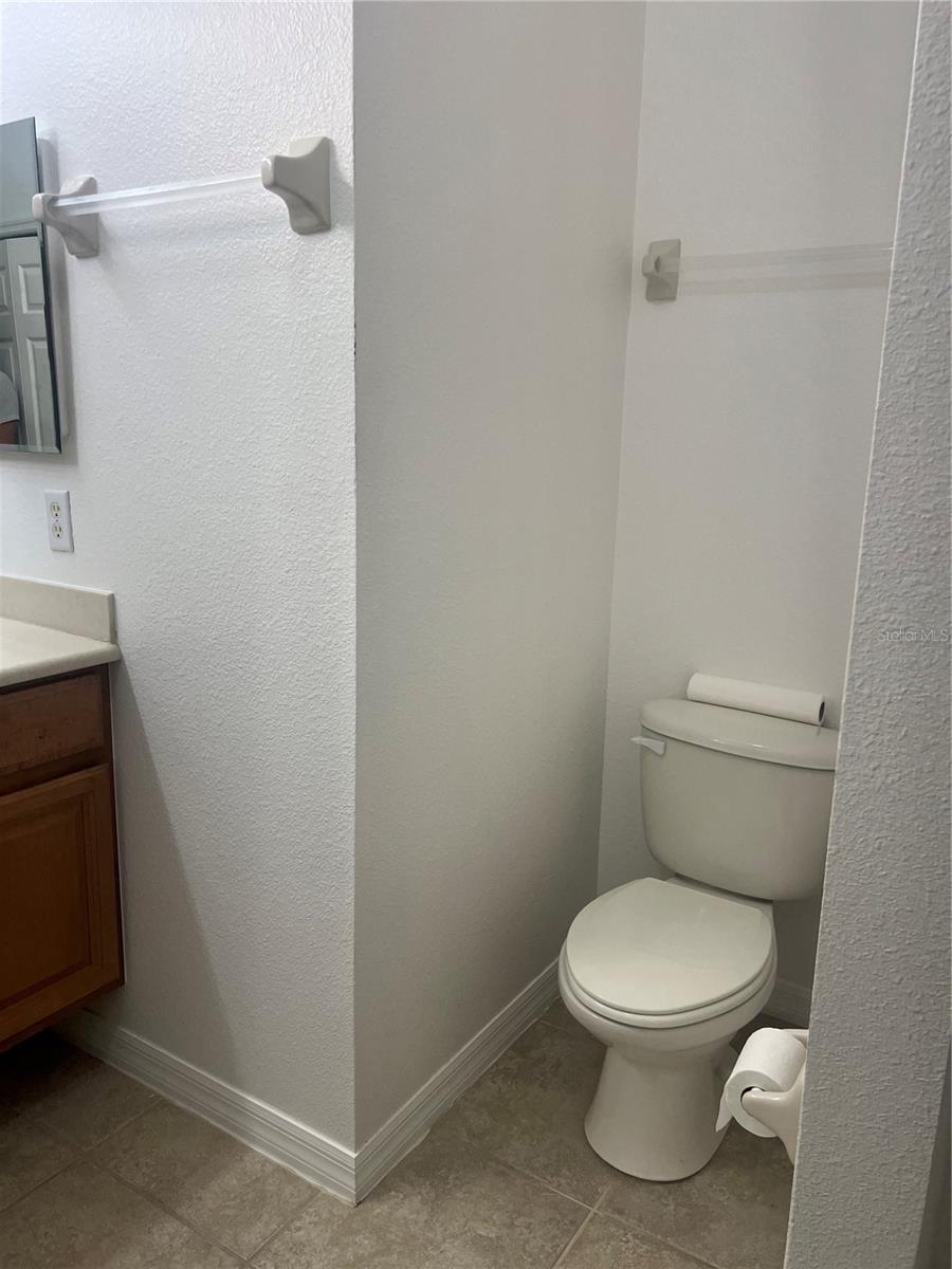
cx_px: 476
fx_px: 953
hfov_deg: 53.1
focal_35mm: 26
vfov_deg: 67.3
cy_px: 634
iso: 64
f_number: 1.5
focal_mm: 5.7
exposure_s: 1/120
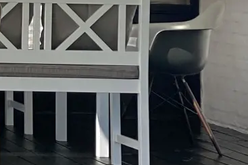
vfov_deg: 4.8
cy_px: -162
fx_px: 1950
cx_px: -397
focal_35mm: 283
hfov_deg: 6.8
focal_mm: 6
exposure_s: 1/2083
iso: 20
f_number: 2
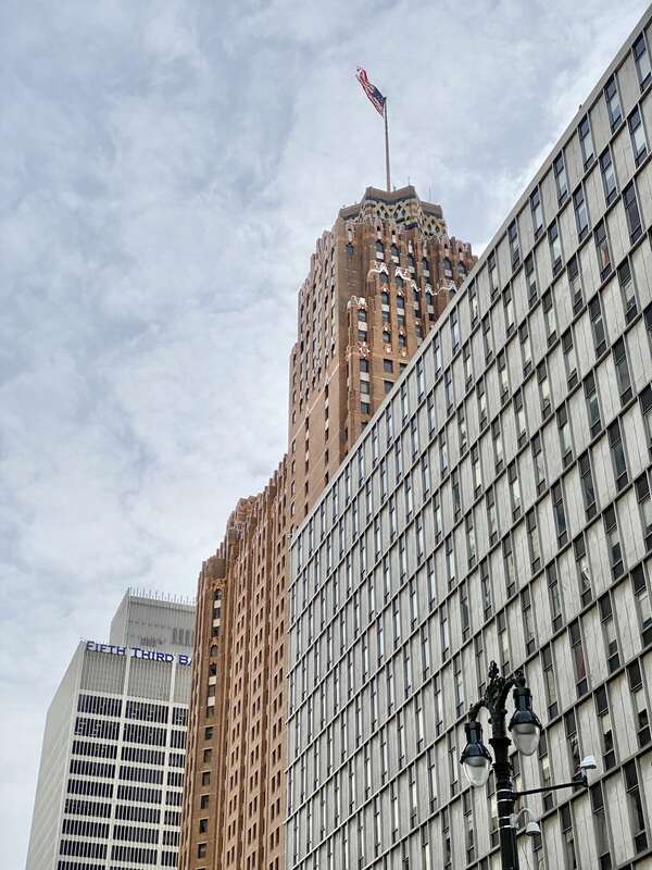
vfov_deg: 36.8
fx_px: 1306
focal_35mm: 52
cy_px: 435
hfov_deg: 28.0
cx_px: 326
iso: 20
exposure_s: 1/2083
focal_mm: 6
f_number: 2
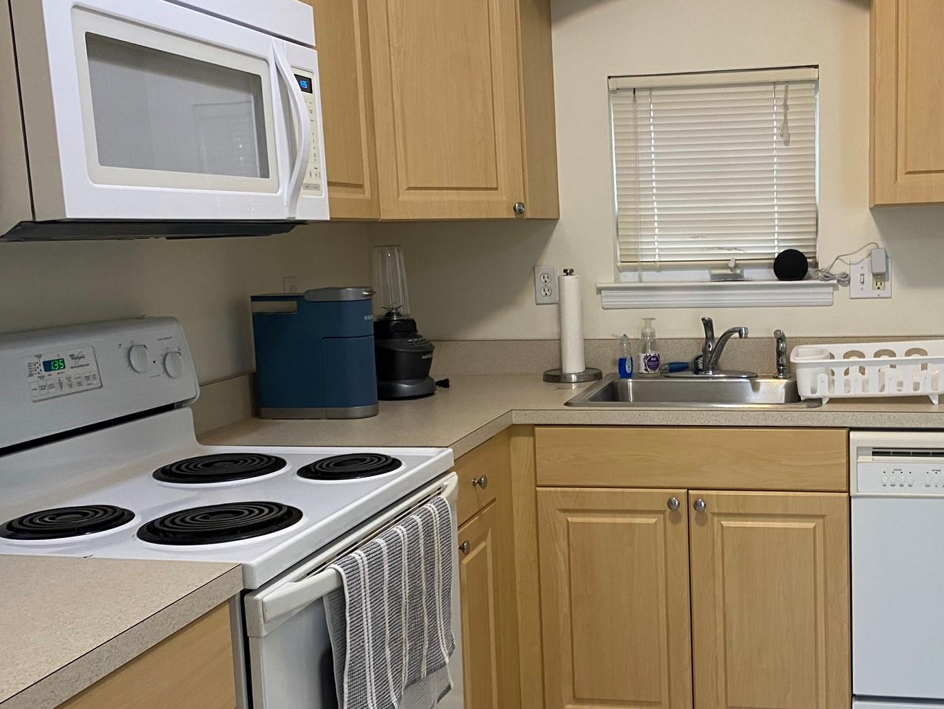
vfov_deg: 36.8
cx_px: 651
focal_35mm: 39
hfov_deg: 46.9
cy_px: 379
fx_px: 1064
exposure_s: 1/60
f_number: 1.8
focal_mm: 4.25
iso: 160
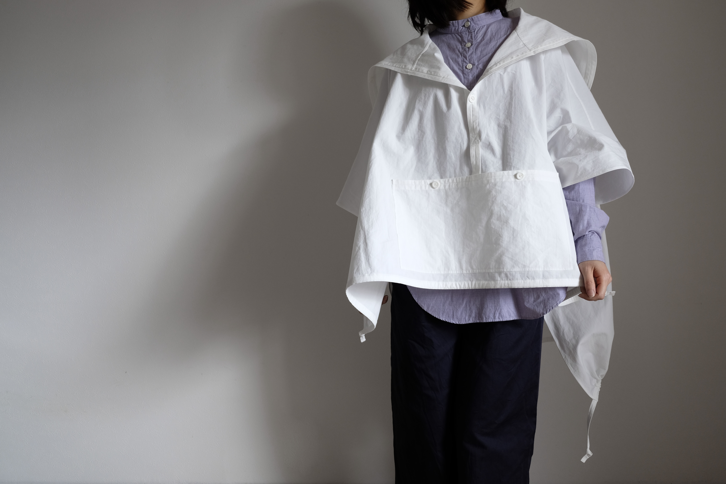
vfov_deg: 45.0
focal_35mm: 29
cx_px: 363
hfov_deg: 63.7
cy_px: 242
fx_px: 585
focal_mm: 19.6
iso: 400
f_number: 2.8
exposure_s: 1/150
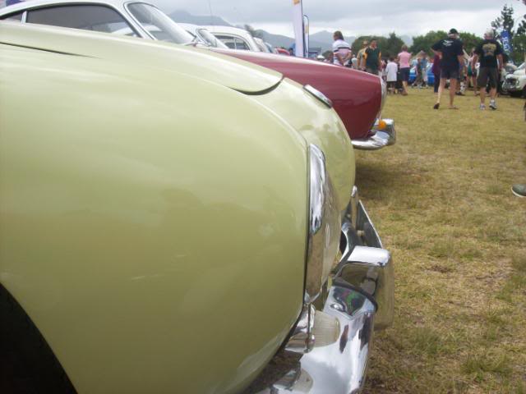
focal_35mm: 36
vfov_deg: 39.7
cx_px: 263
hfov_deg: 51.4
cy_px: 197
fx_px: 547
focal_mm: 6
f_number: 4.8
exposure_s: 1/305
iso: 80
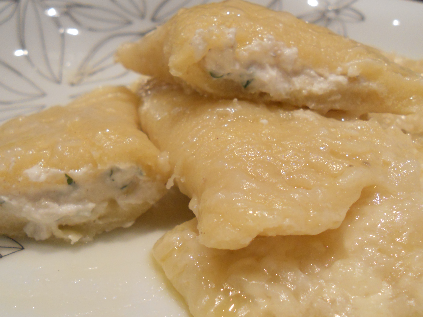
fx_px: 464
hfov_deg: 49.0
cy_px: 170
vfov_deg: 37.7
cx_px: 209
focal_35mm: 38
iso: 250
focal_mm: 5.8
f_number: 3.5
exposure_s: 1/30
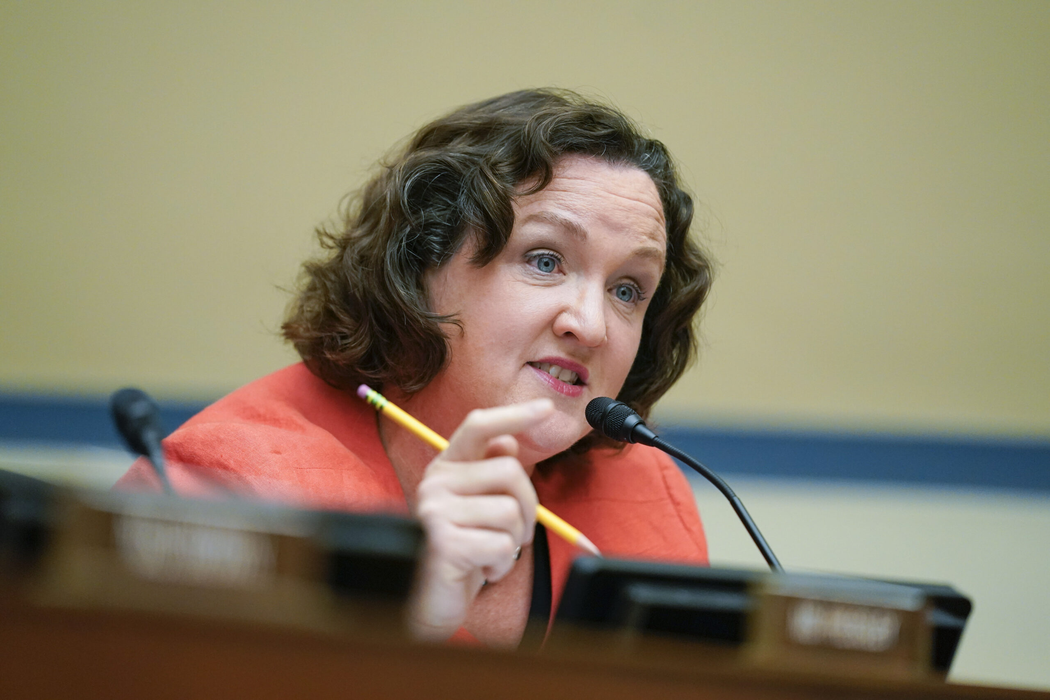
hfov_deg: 10.3
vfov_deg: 6.9
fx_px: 5833
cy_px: 350
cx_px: 525
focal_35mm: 200
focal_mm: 200
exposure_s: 1/800
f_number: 2.8
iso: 4000
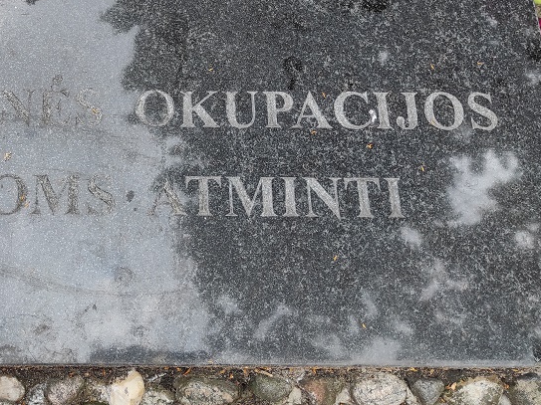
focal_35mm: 46
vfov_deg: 30.9
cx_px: 115
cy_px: 99
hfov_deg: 39.7
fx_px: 719
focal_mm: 5.43
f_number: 1.89
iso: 100
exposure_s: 1/100
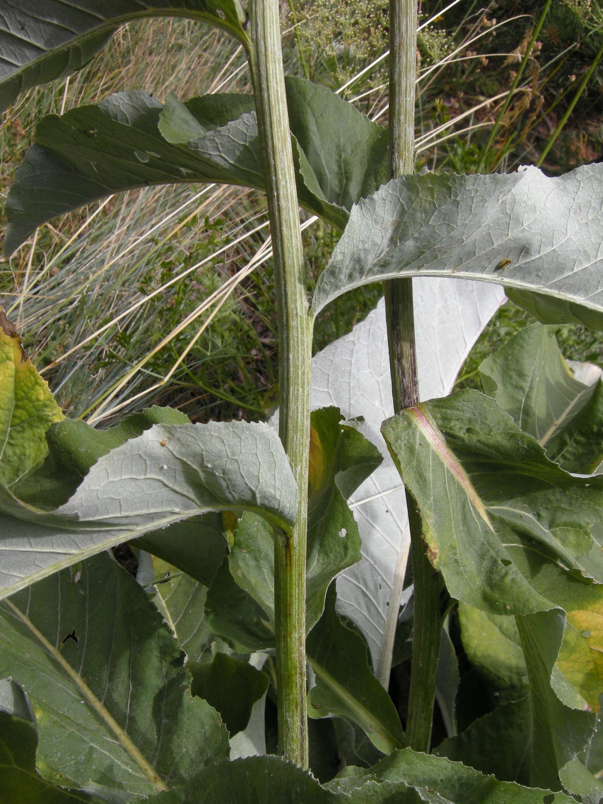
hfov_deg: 32.1
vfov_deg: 41.9
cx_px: 267
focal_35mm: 45
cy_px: 476
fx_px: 1045
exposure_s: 1/166
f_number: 4.8
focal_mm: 7.5
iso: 64
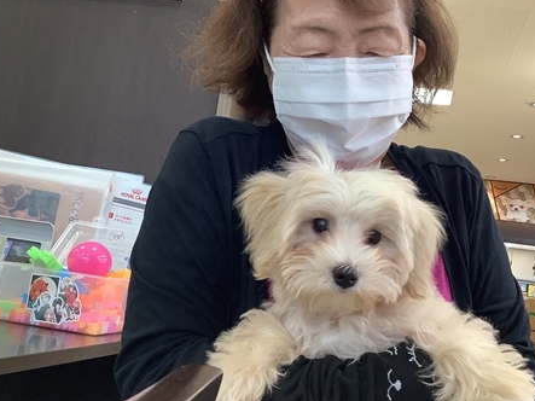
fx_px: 649
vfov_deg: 34.3
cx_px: 325
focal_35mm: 42
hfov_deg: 44.5
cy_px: 202
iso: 64
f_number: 2.4
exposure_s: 1/60
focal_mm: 3.3
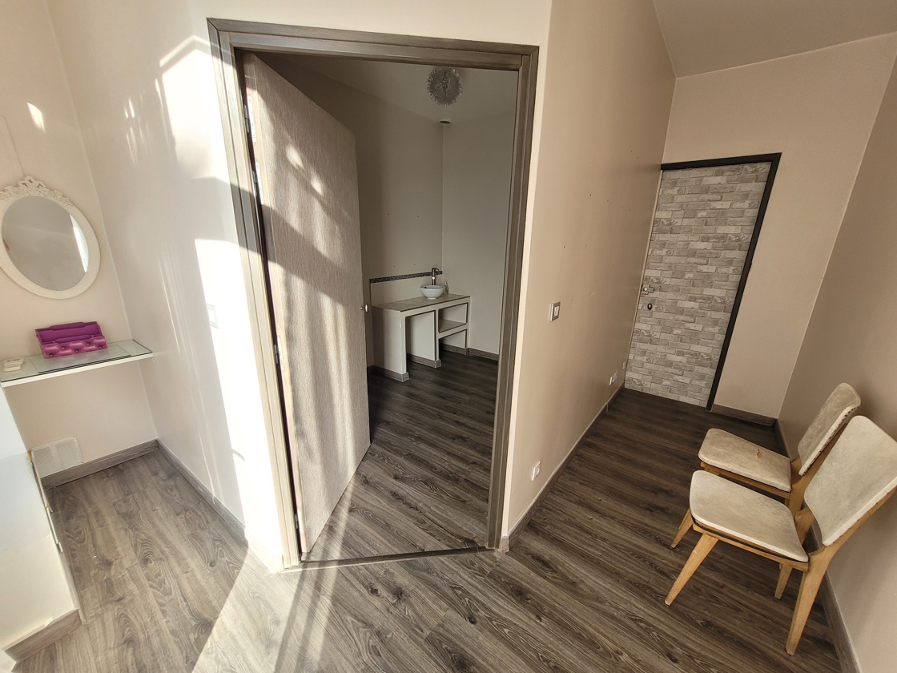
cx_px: 448
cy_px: 336
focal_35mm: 13
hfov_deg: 106.2
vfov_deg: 89.9
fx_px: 337
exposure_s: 1/100
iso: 80
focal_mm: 1.74
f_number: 2.2
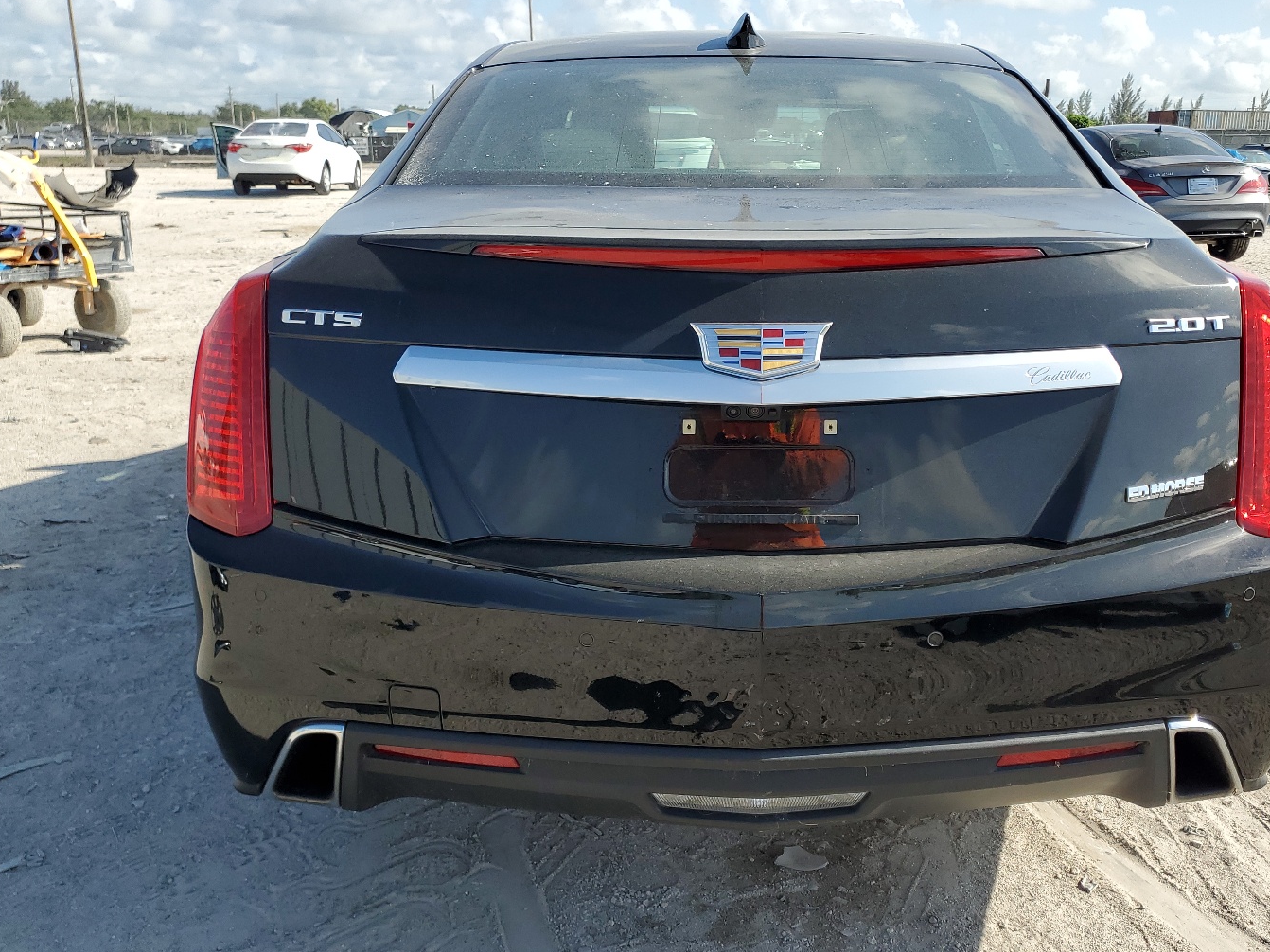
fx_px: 1137
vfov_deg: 45.4
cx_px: 744
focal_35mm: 31
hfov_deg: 58.0
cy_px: 433
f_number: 1.5
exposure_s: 1/2500
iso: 50
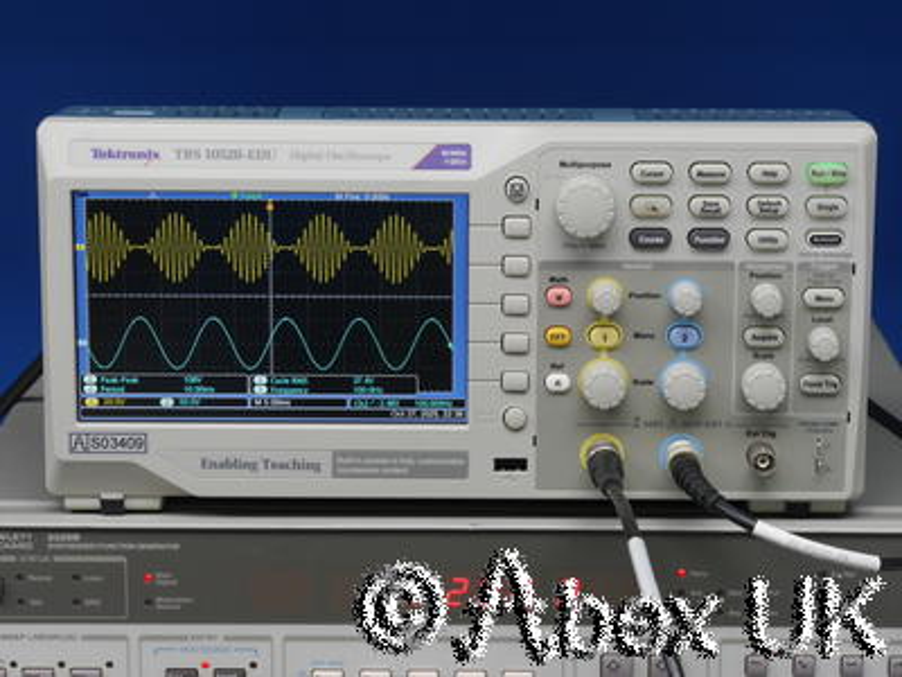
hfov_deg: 17.9
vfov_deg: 13.5
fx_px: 2866
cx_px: 451
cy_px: 338
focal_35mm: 110
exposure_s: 1/10
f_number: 11
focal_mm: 55
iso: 400
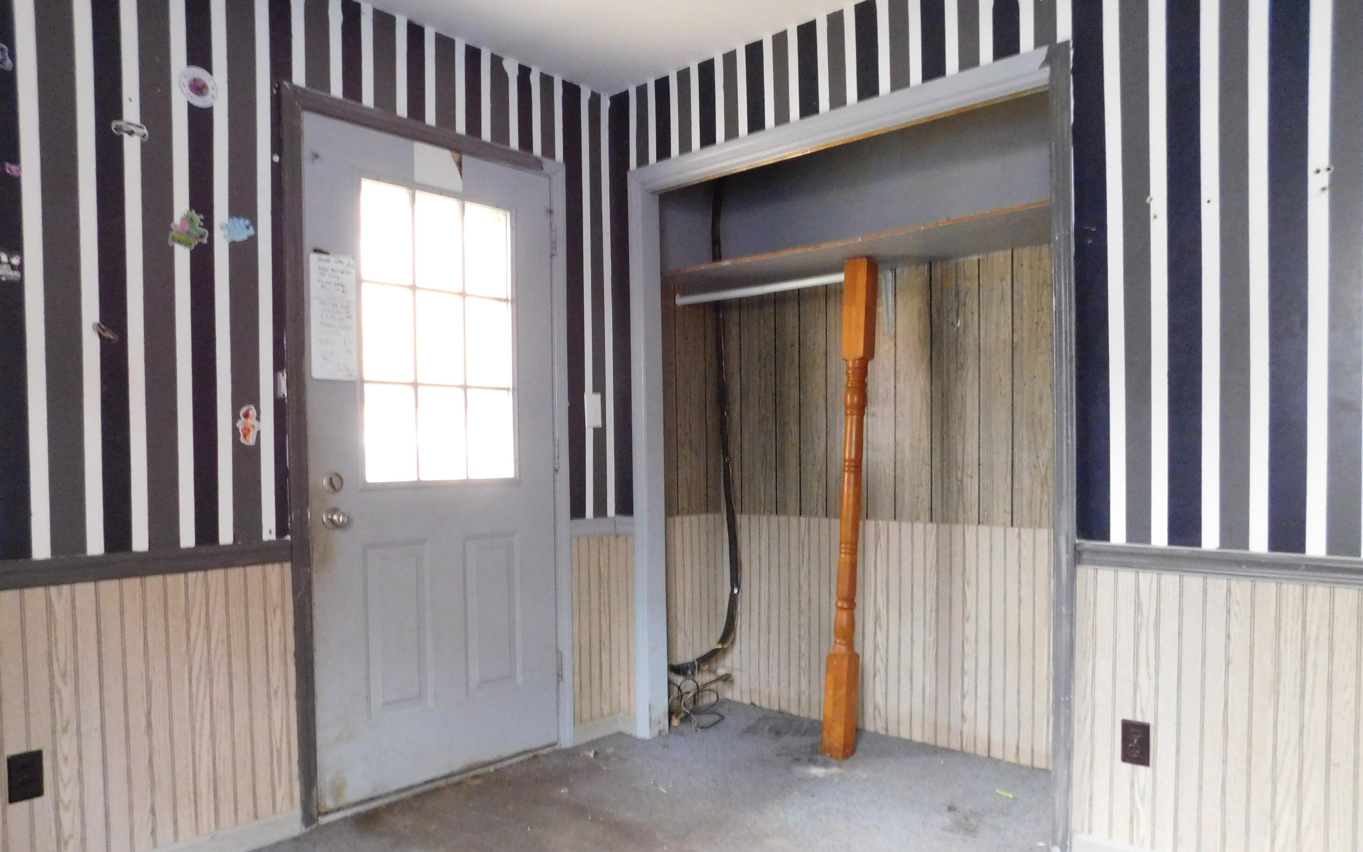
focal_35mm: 25
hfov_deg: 72.5
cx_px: 693
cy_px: 488
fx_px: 929
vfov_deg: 49.1
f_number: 3
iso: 800
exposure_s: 1/6
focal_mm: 4
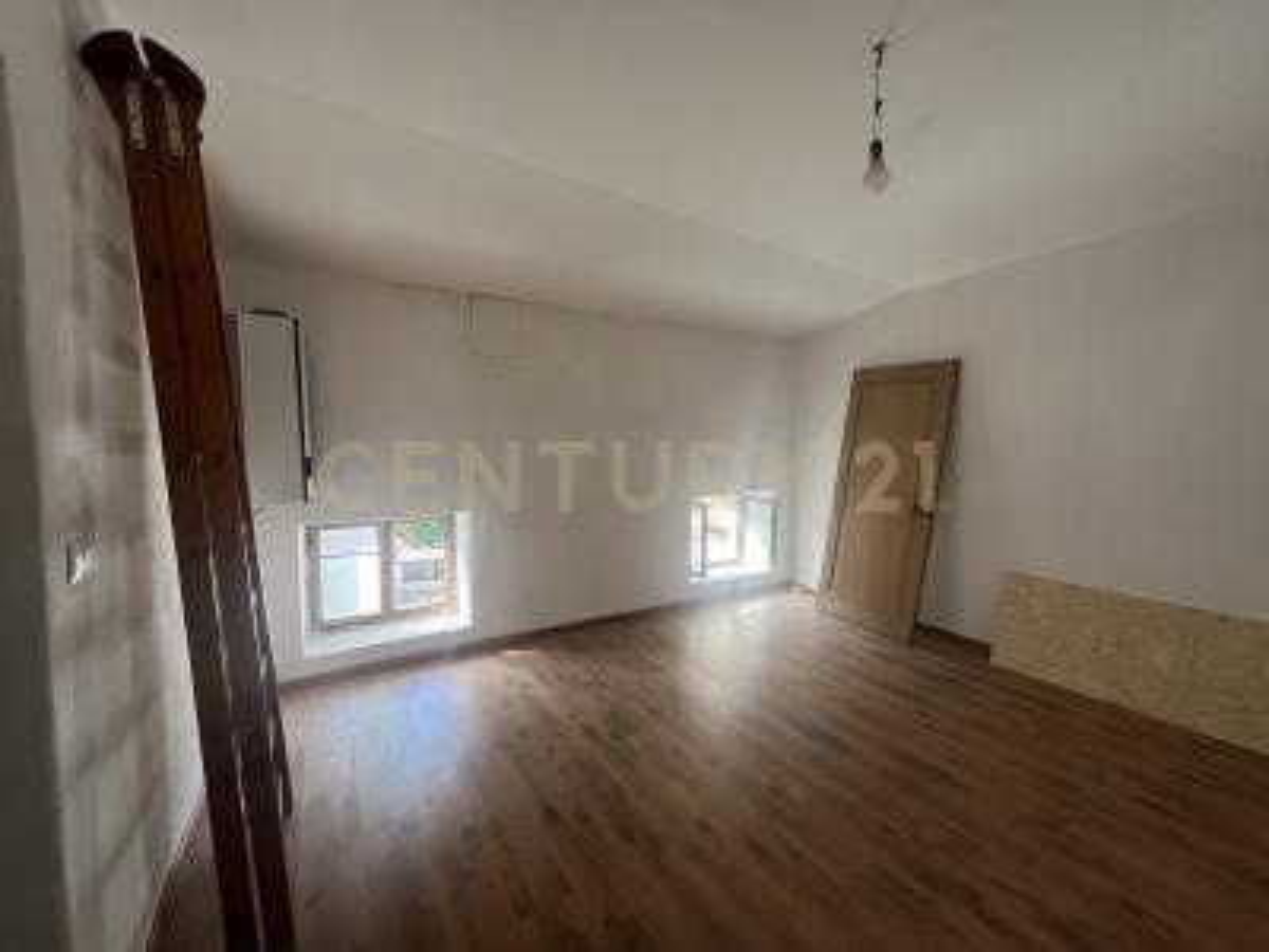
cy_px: 476
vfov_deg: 89.9
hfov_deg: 106.2
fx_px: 477
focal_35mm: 13
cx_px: 634
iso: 100
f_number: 1.8
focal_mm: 1.57
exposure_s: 1/99
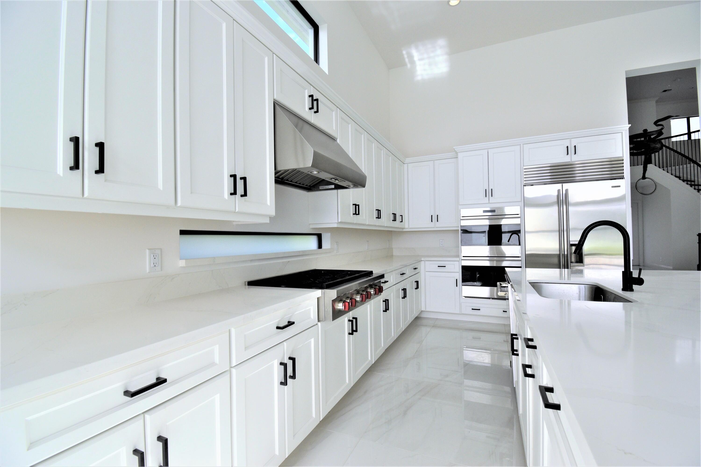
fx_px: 292
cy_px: 234
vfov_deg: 77.3
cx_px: 350
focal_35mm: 15
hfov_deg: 100.4
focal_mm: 10
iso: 320
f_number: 8
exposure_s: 1/250
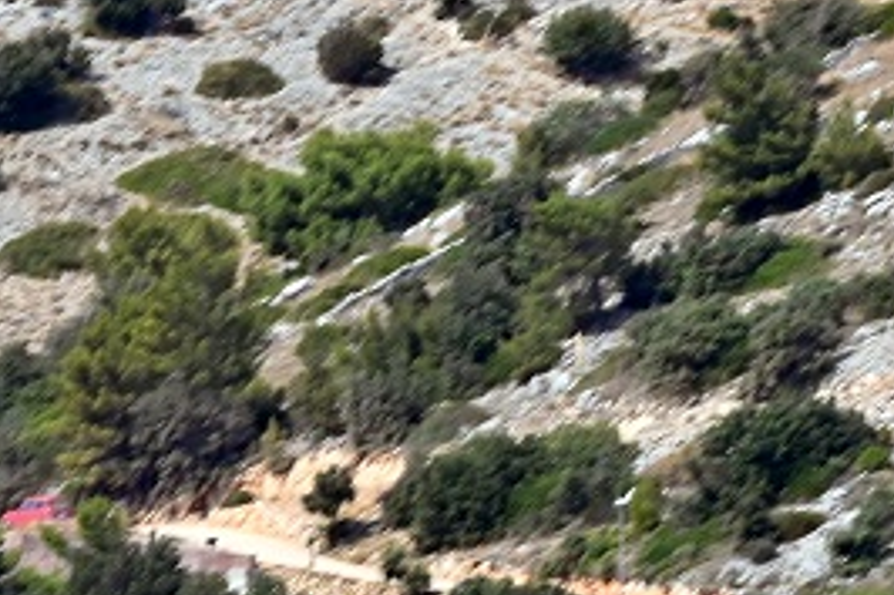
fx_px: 27994
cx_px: 276
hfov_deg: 1.8
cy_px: 412
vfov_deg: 1.2
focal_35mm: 1128
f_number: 16
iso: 400
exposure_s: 1/320
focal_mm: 300
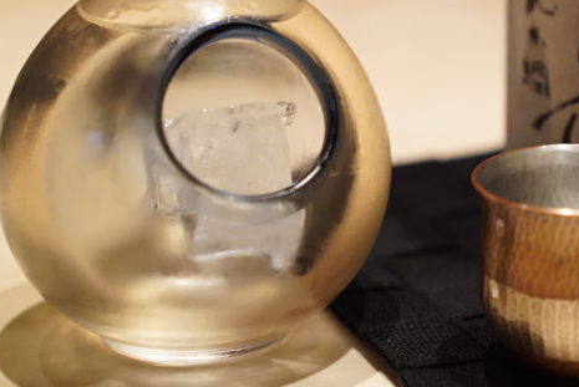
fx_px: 1948
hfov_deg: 16.7
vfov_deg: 11.3
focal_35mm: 121
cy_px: 6
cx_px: 527
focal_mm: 55
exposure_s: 1/160
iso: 1600
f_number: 2.5
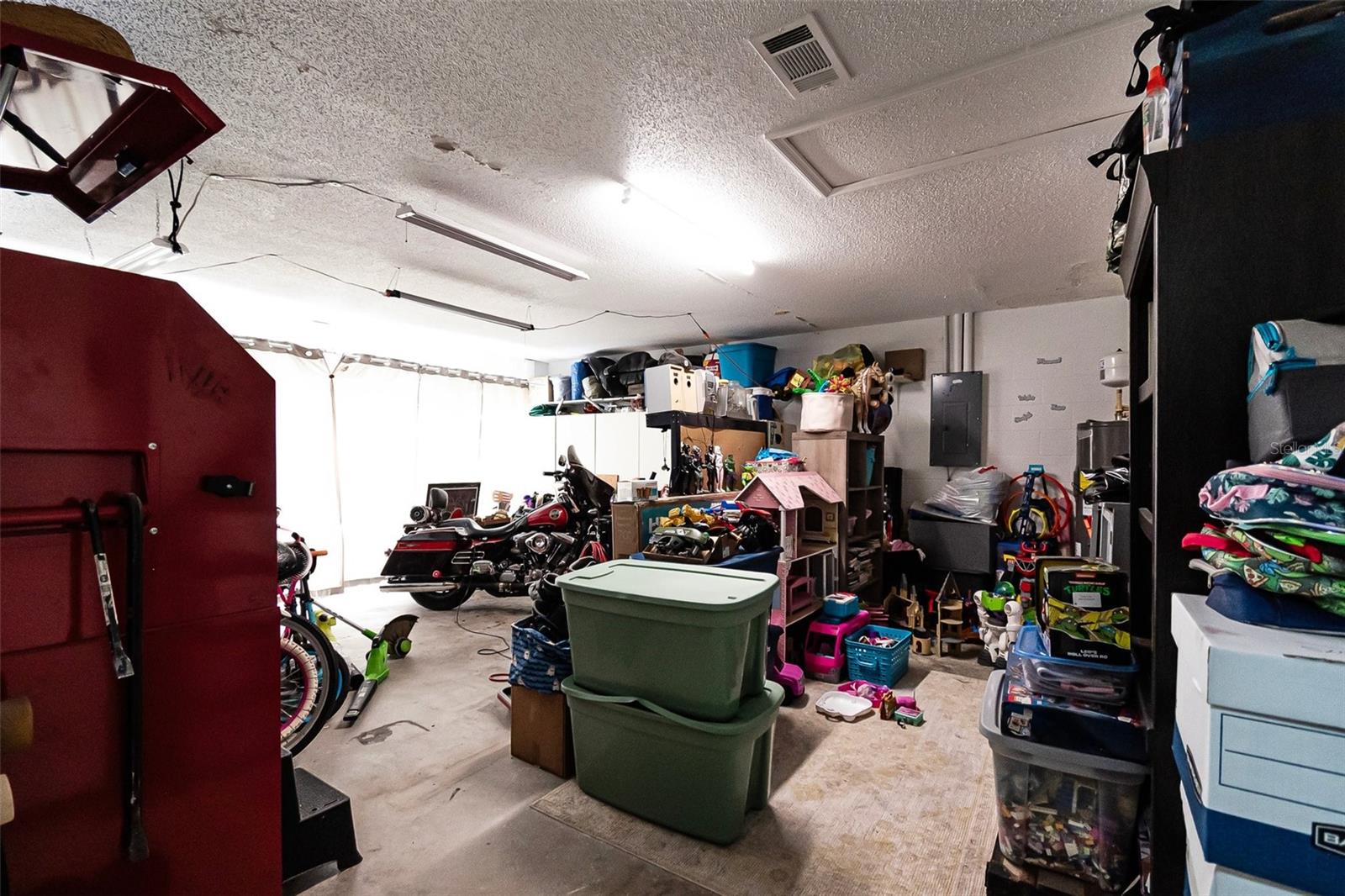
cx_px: 672
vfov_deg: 77.3
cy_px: 448
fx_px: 560
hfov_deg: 100.4
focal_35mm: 15
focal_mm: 10
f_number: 4.5
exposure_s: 1/125
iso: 1100
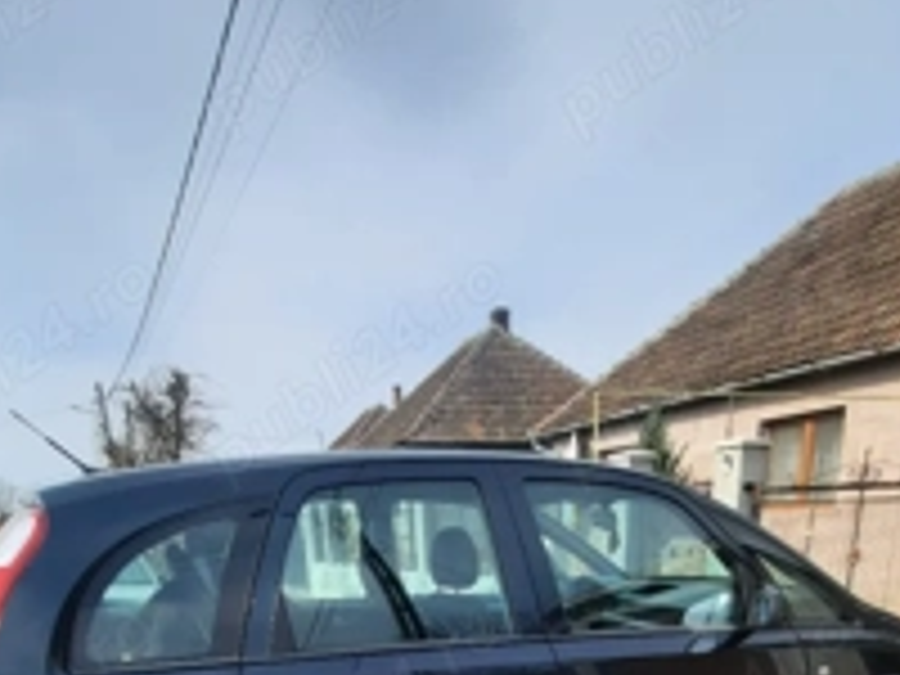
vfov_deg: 40.5
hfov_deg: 67.3
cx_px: 446
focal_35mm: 26
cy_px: 774
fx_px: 676
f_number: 2.2
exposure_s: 1/1250
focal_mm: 1.74
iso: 40
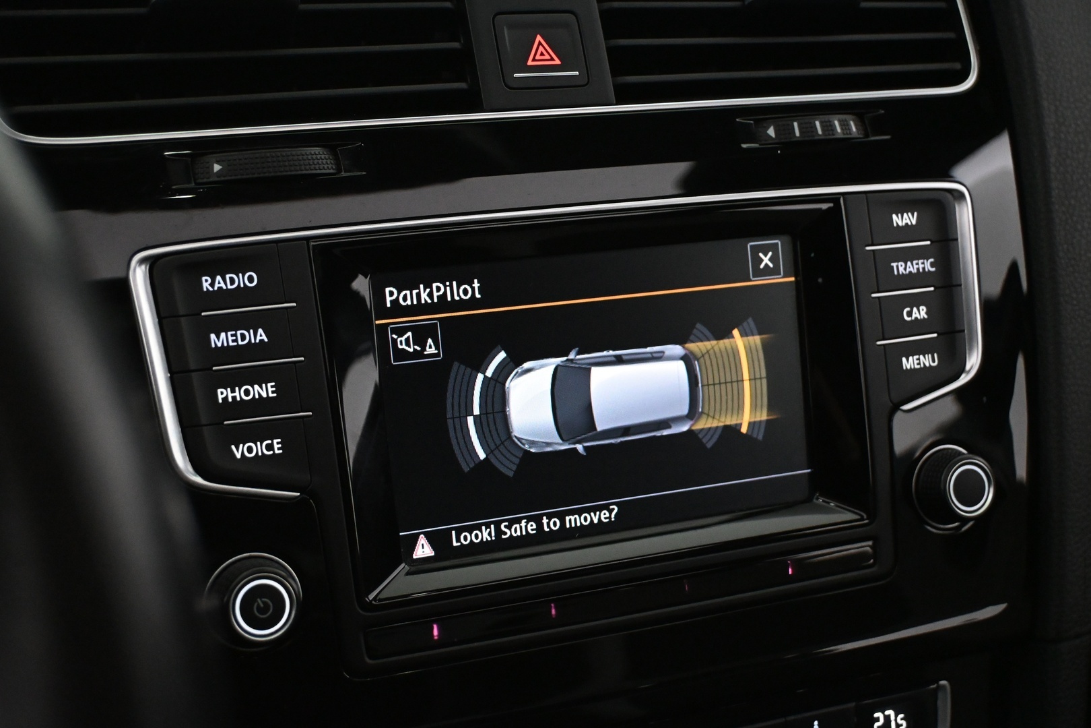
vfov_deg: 26.5
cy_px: 364
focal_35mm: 51
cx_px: 546
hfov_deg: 38.9
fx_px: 1545
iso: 5000
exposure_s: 1/60
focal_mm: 34
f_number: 5
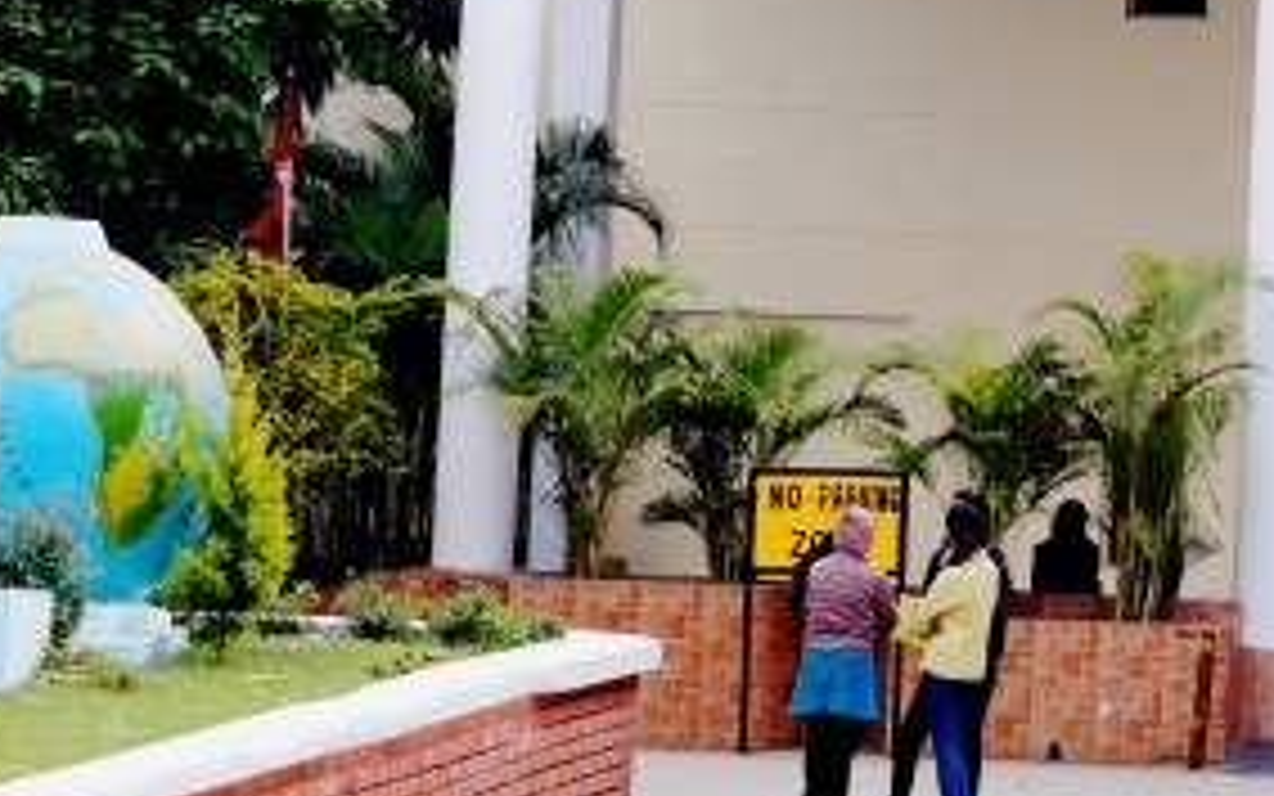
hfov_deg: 10.6
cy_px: -261
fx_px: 6732
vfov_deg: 6.7
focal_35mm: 194
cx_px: 1513
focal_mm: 35
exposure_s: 1/100
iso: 100
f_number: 9
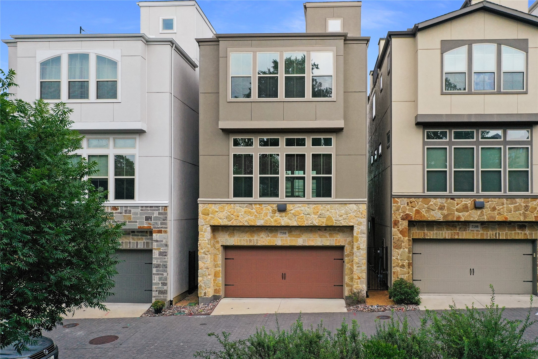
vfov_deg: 46.4
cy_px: 180
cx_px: 269
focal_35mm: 28
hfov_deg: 65.5
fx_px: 418
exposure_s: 1/1600
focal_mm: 10.26
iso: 400
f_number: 4
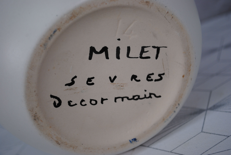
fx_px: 530
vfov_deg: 16.6
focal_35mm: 82
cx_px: 116
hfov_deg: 24.6
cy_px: 78
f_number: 5.6
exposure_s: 1/125
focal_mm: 55
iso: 140
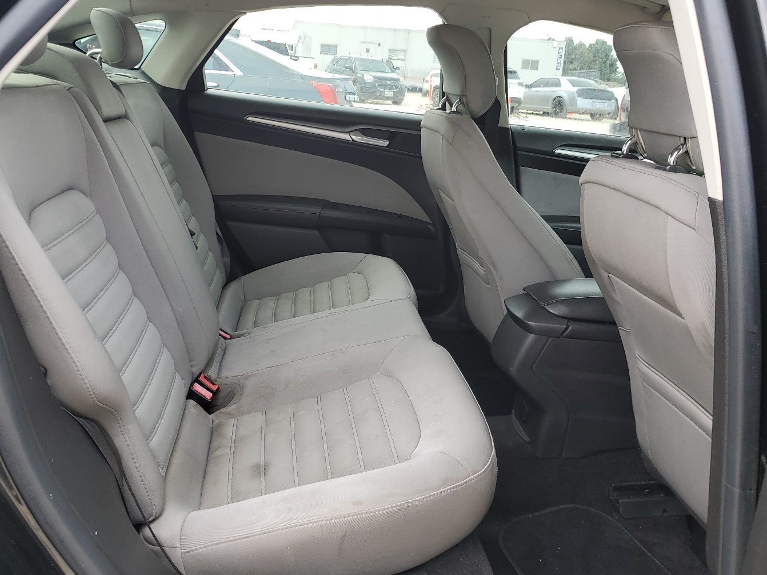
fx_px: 687
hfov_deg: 58.3
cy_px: 253
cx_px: 363
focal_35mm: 31
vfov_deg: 45.3
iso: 50
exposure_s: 1/270
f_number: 1.5
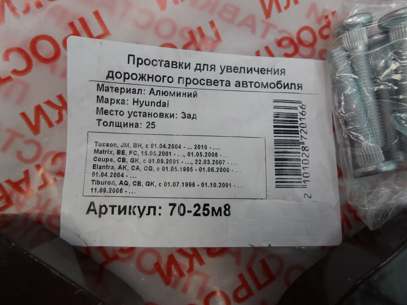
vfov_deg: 54.9
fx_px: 294
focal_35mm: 25
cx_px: 204
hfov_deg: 69.4
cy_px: 152
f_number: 2.5
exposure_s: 1/45
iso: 80
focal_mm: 4.5
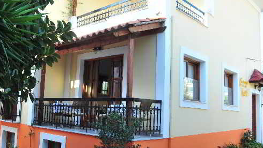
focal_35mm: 41
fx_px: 286
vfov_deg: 29.0
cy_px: 71
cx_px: 81
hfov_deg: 48.3
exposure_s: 1/160
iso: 200
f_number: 6.3
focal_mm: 24
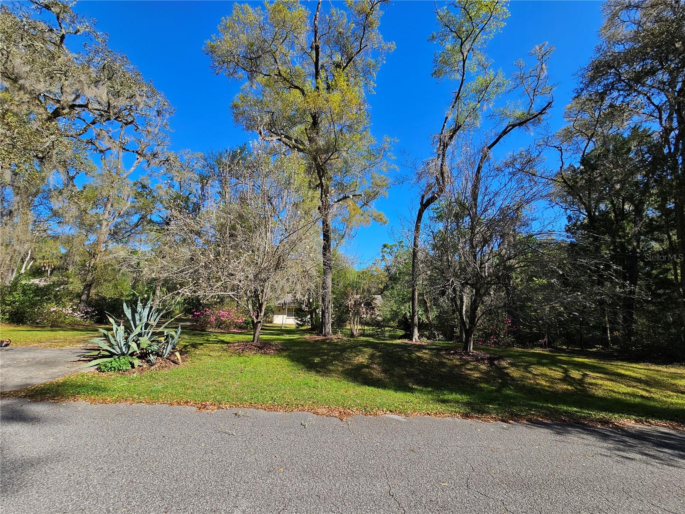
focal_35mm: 13
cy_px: 257
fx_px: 257
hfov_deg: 106.2
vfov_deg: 89.9
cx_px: 342
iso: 50
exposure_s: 1/1372
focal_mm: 2.2
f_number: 2.2
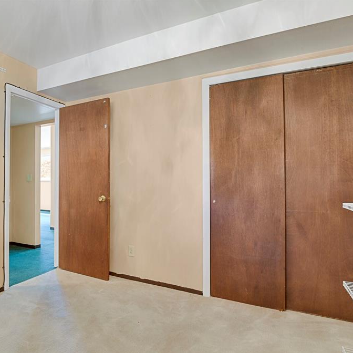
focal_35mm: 22
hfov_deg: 67.3
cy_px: 177
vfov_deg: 69.6
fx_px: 254
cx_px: 112
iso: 250
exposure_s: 20
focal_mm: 17
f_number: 8
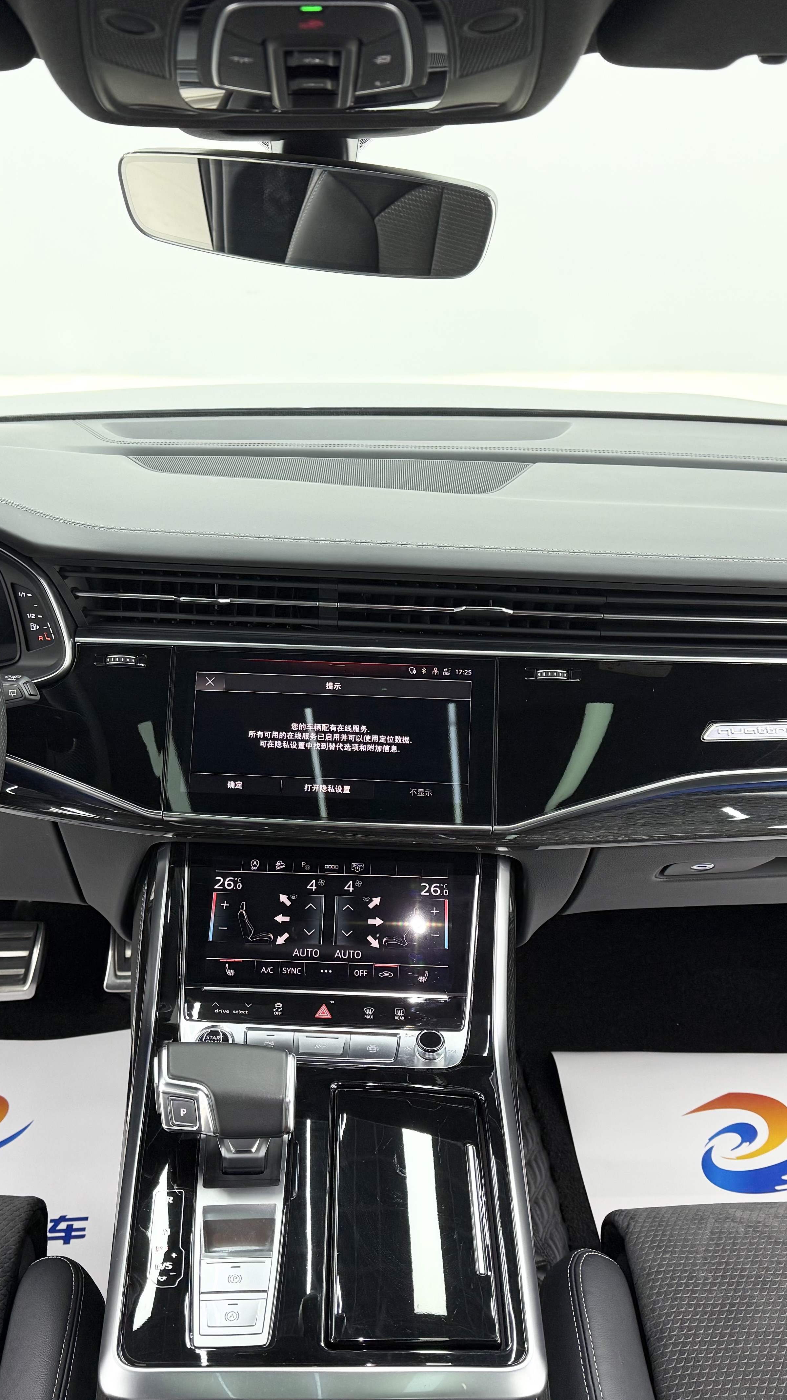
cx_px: 320
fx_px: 1299
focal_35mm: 35
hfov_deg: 33.6
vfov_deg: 56.6
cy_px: 699
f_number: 1.78
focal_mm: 6.76
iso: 100
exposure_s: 1/100
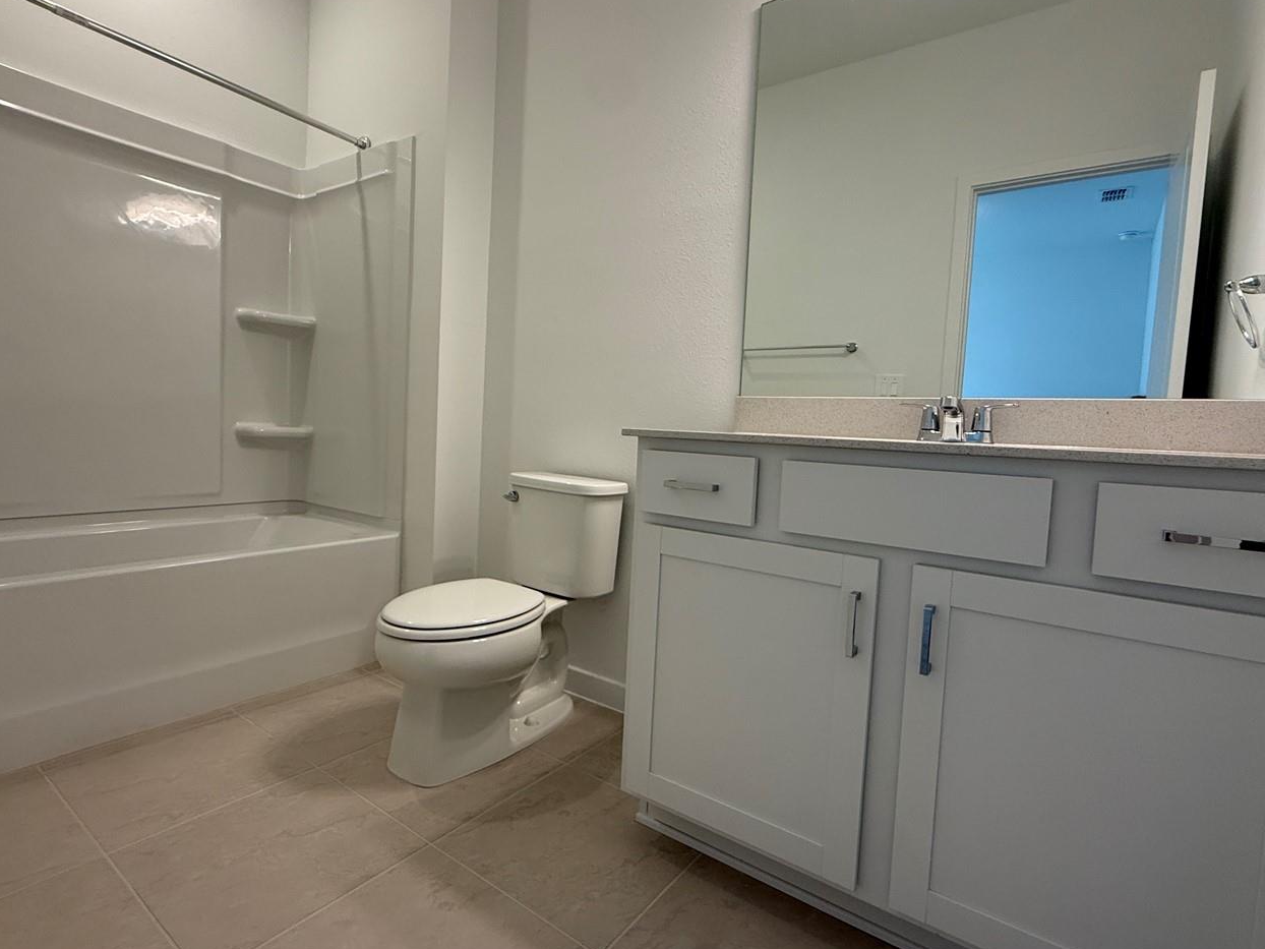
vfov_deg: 71.6
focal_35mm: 18
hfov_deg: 87.7
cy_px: 466
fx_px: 658
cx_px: 598
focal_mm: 2.22
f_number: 2.2
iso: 125
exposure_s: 1/120
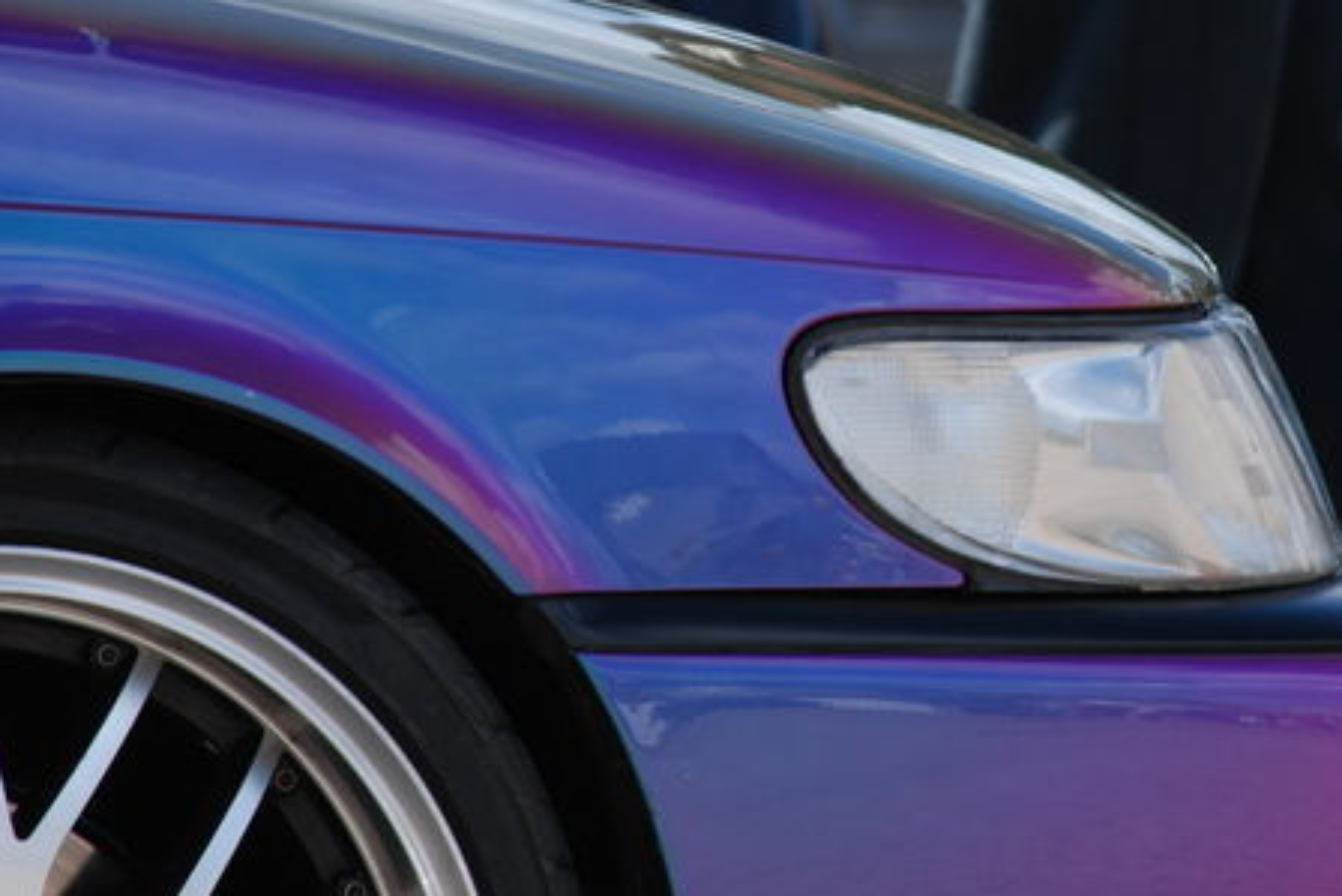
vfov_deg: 3.6
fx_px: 14393
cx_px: 953
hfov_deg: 5.3
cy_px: 375
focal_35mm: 386
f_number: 13
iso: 100
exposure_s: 1/80
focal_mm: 180
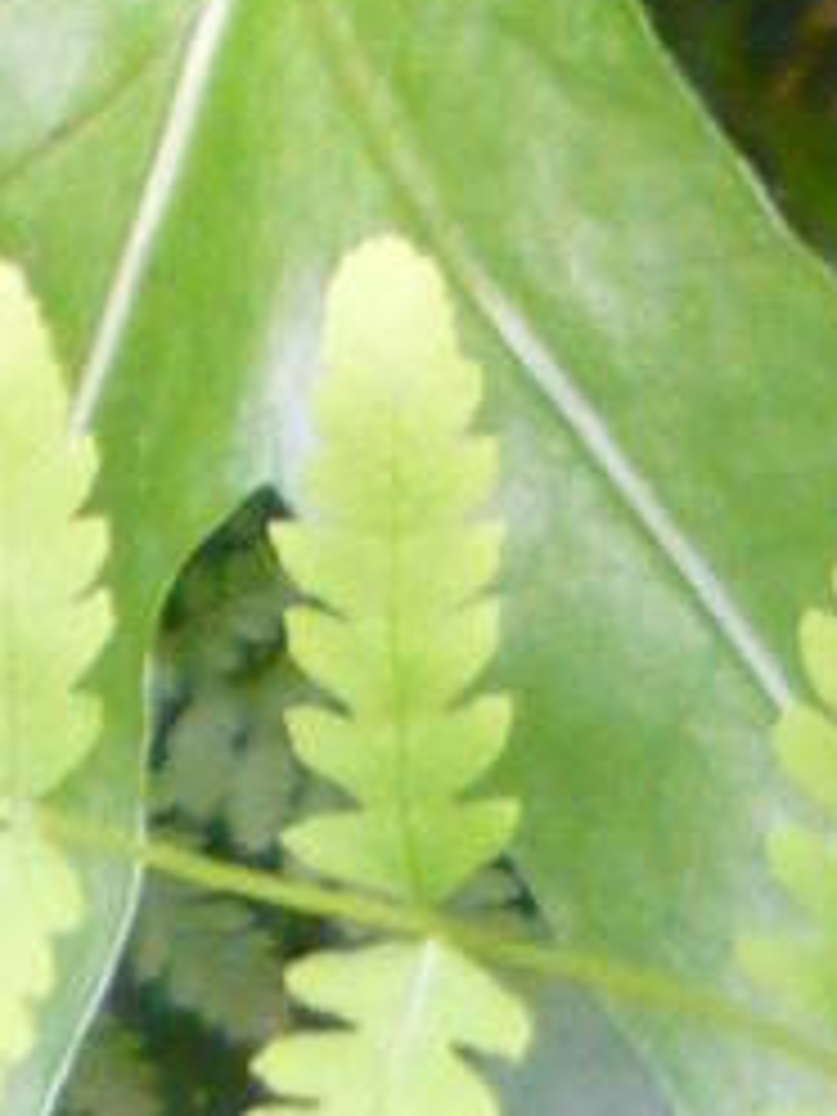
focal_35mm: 213
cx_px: -580
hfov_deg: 6.8
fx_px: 6867
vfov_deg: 8.1
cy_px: -2084
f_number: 2.8
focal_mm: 5.5
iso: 400
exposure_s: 1/13
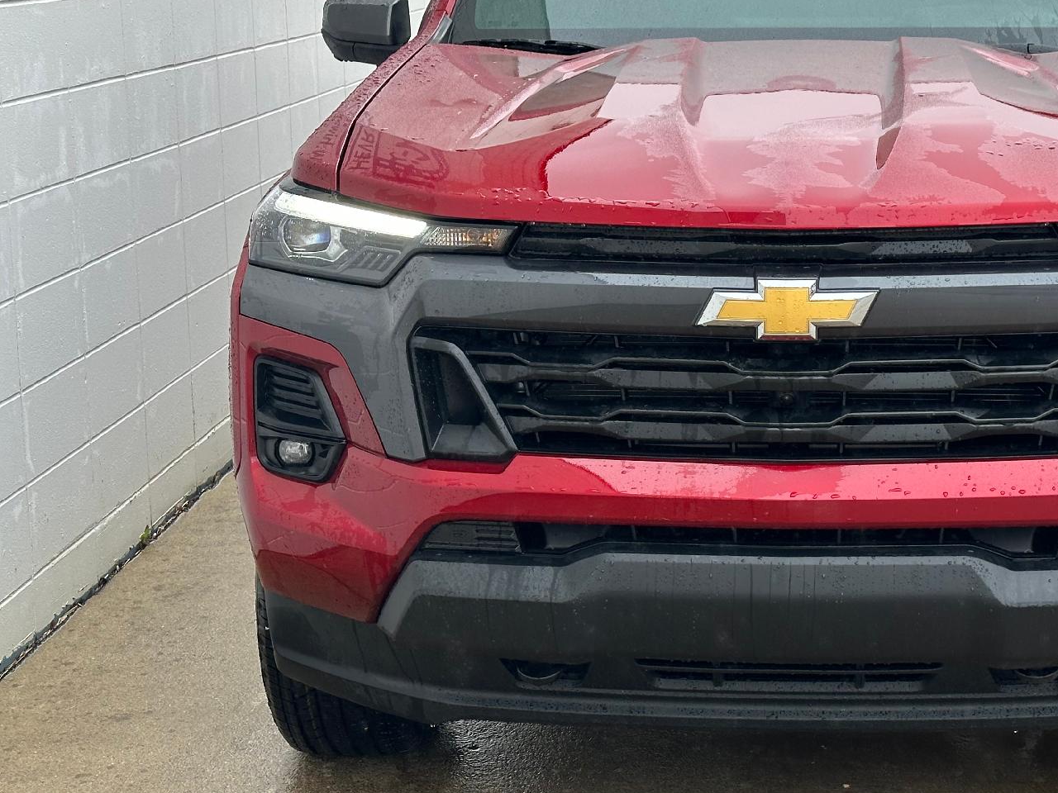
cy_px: 326
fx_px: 2201
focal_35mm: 72
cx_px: 753
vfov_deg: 20.4
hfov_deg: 26.8
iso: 64
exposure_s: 1/469
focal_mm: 6.86
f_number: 1.78
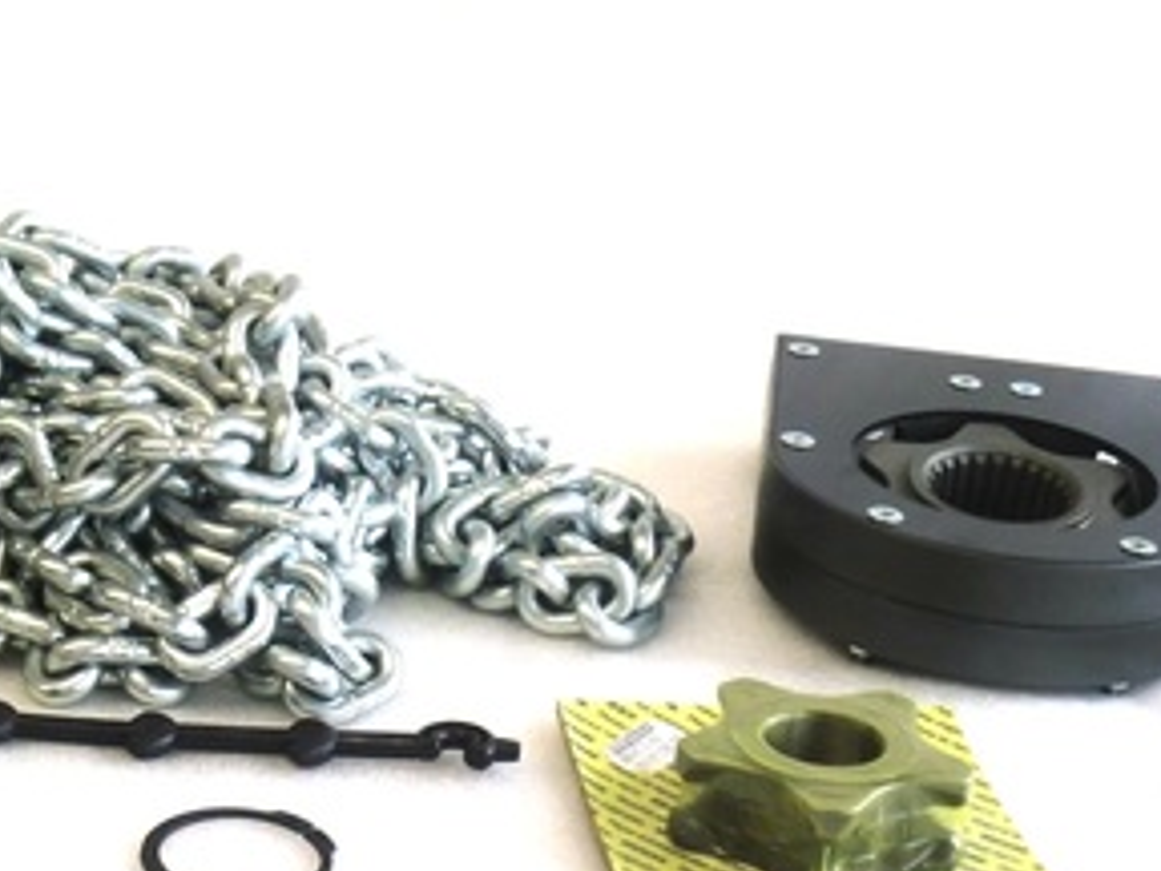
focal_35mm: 83
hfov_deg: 23.5
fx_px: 2784
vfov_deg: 17.7
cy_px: 554
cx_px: 399
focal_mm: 9.3
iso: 100
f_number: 3.7
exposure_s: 1/60
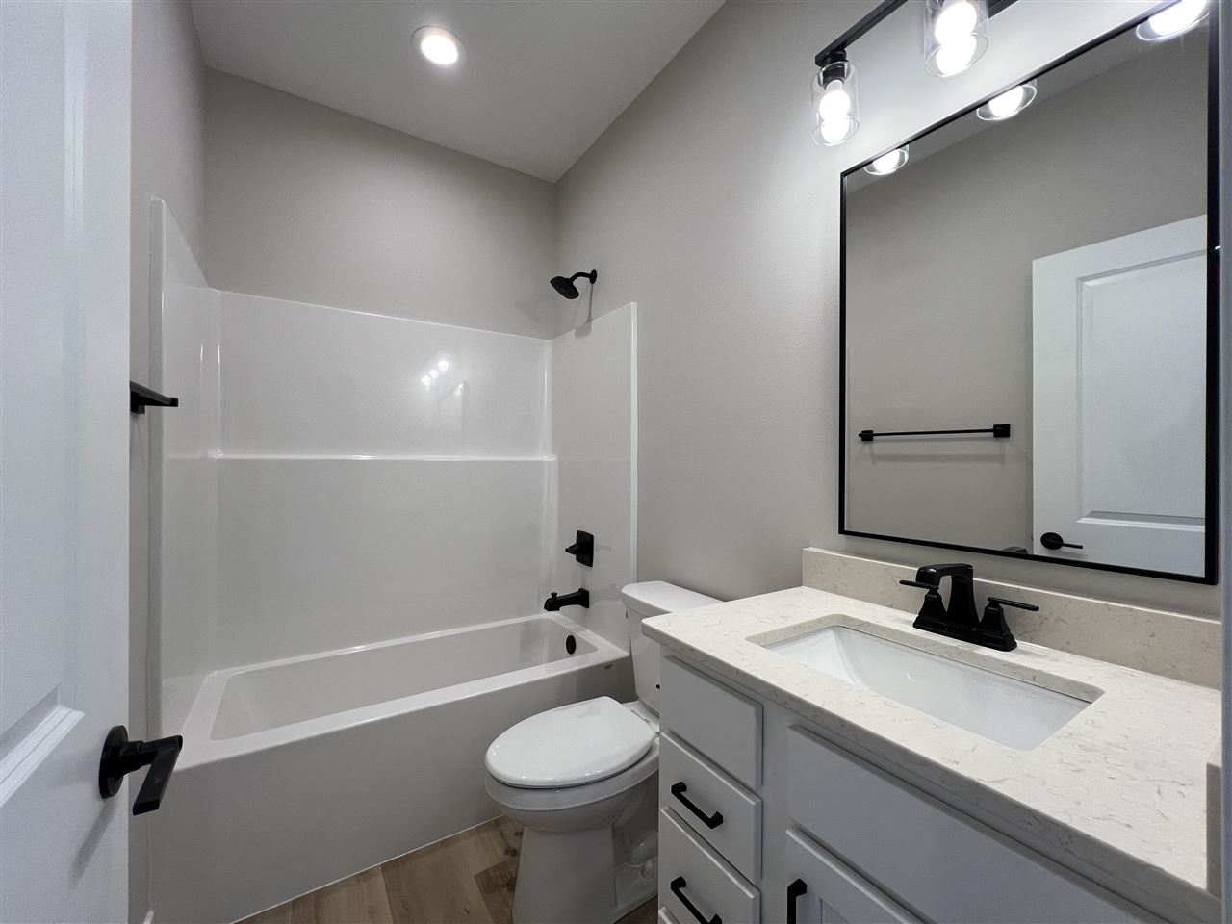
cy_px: 462
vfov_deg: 89.9
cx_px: 616
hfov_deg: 106.2
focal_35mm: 13
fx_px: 463
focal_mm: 1.57
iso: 80
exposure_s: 1/120
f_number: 1.8
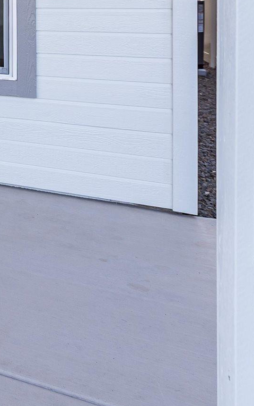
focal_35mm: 51
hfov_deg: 15.3
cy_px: -5
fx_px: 565
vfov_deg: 35.6
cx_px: -343
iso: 125
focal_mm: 14
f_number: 5
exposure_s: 1/60
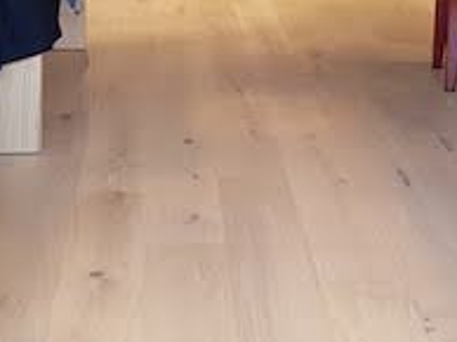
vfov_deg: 15.2
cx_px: 349
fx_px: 1239
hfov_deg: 20.7
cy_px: -63
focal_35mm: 94
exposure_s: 1/50
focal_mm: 4.2
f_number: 1.7
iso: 100
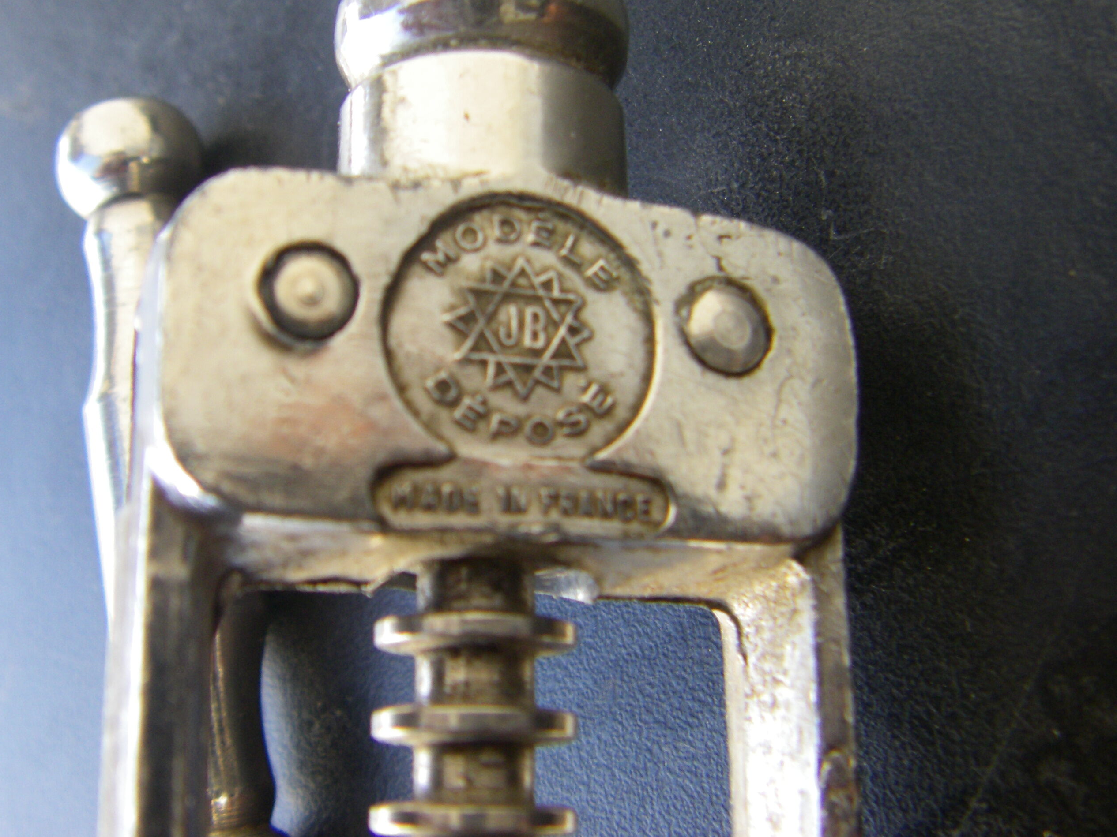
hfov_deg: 38.9
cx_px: 505
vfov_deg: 29.6
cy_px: 361
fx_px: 1581
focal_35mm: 49
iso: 160
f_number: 3.5
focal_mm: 6.3
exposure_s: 1/50
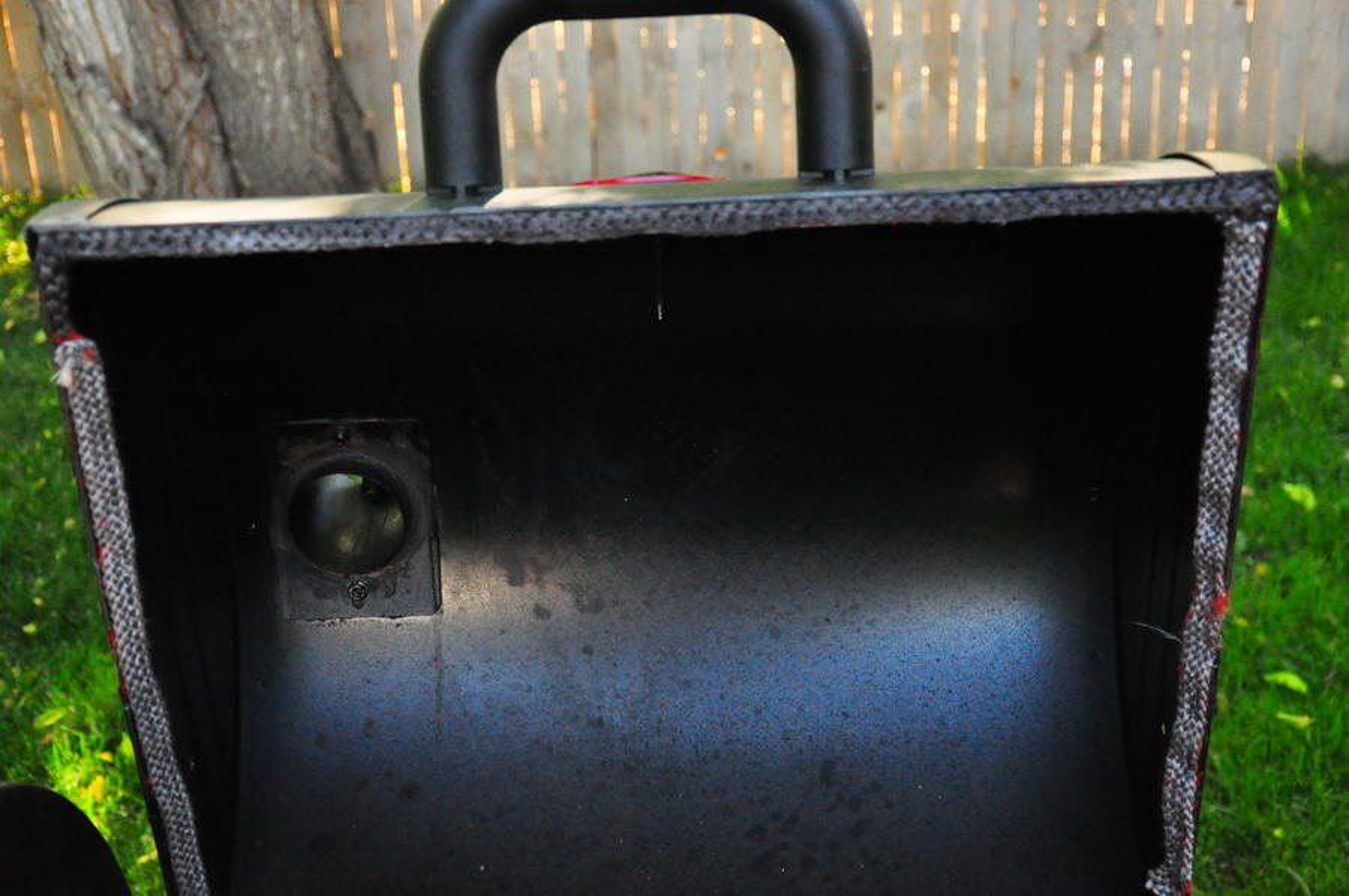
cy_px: 448
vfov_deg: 25.7
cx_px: 674
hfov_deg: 37.9
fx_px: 1965
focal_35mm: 52
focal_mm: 35
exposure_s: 1/640
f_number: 4.5
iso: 3200
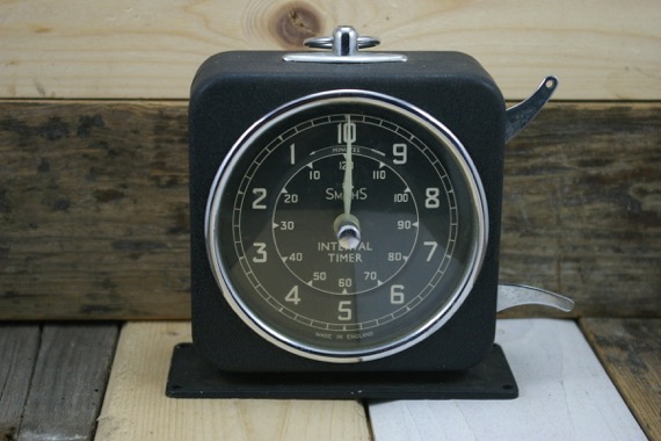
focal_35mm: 82
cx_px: 330
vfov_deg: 16.6
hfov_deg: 24.6
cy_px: 220
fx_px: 1515
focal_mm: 55
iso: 800
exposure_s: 1/90
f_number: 5.6
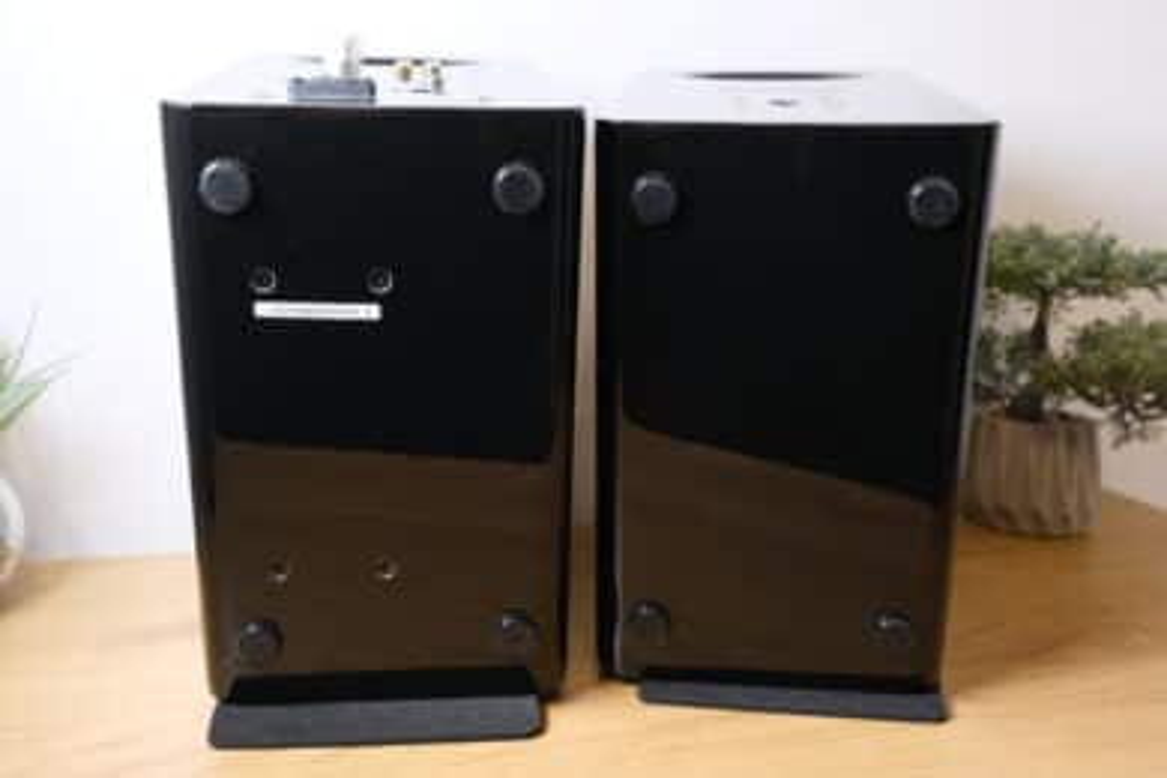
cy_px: 389
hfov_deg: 54.4
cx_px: 584
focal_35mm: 35
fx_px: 1134
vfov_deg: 37.9
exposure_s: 1/34
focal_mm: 23.4
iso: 1000
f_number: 6.4
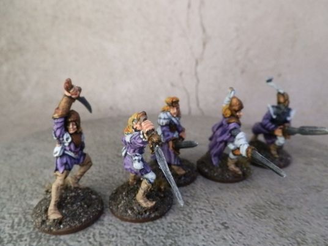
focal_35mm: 28
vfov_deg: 49.7
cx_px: 164
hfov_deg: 63.4
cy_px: 123
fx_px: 265
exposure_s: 1/100
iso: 400
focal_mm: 5
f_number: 3.1
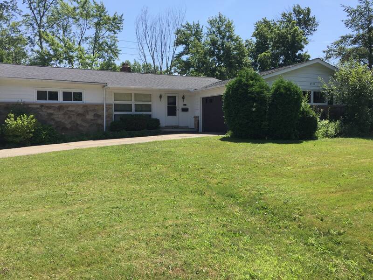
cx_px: 186
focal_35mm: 29
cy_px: 140
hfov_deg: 61.7
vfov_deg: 48.2
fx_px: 312
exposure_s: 1/1522
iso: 32
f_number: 2.2
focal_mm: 4.15
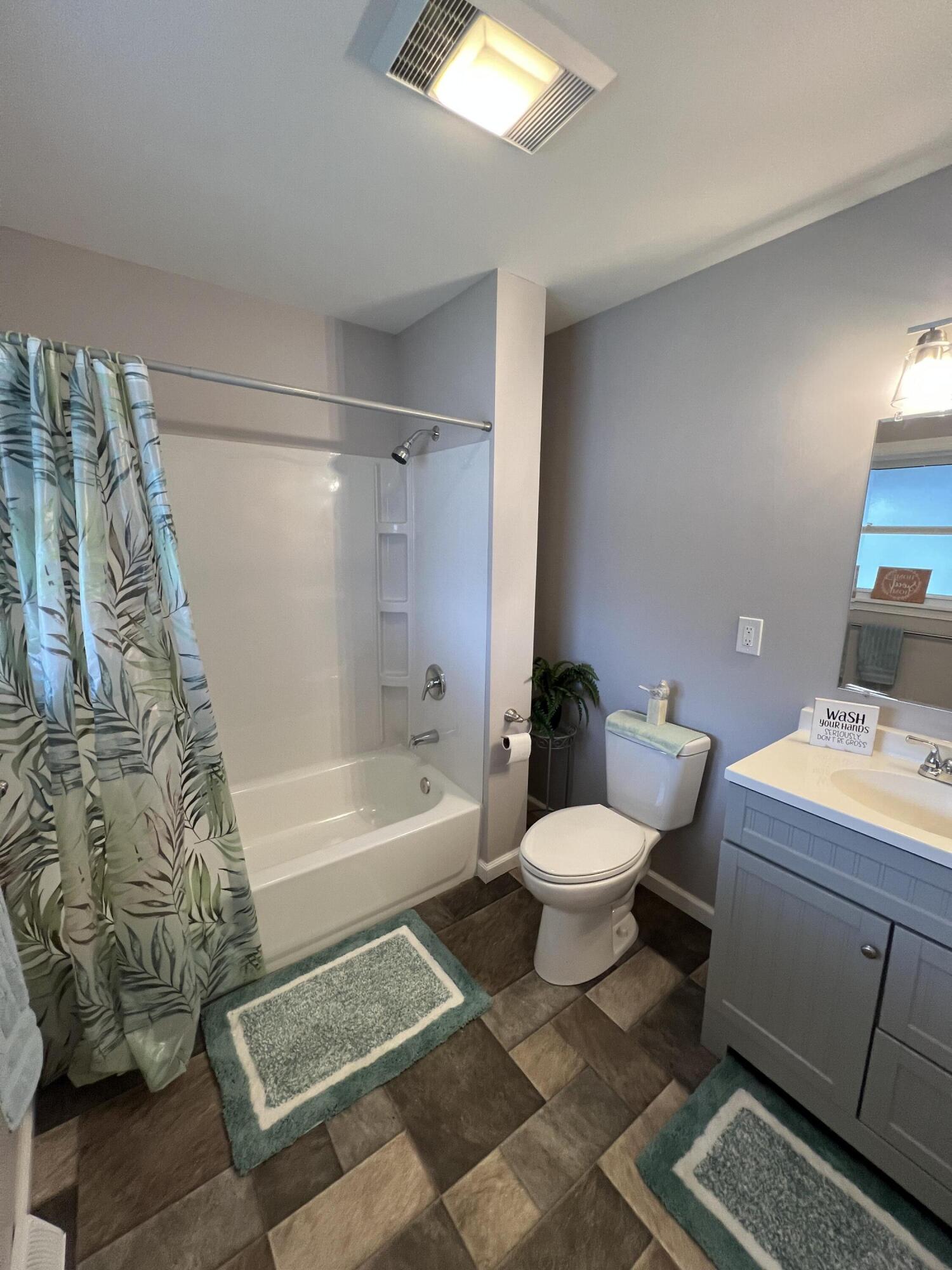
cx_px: 476
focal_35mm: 13
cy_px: 635
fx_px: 477
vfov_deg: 106.2
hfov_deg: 89.9
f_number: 1.8
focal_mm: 1.57
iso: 250
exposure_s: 1/120
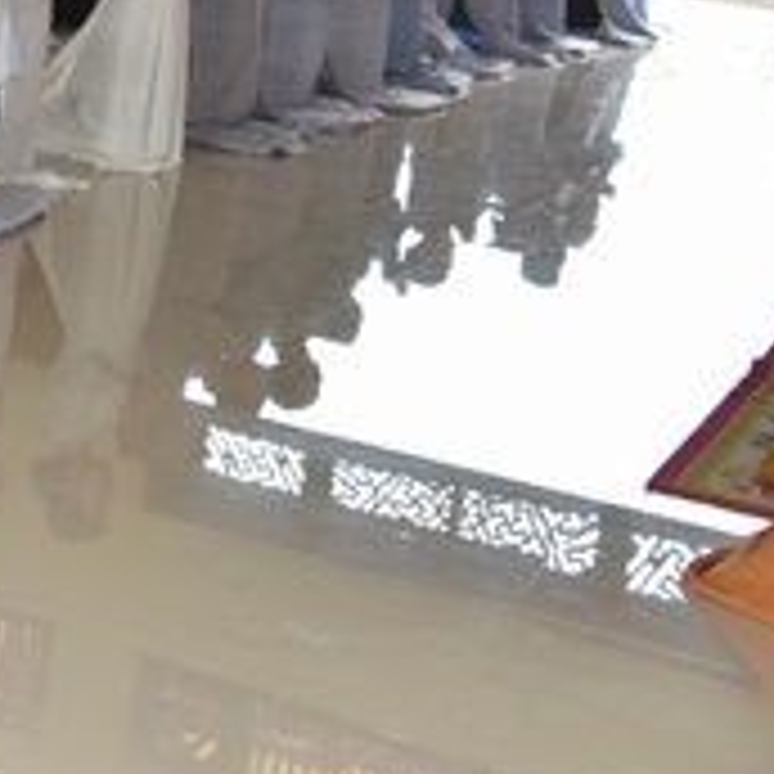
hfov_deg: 14.8
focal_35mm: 103
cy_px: -130
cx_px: -621
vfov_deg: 16.3
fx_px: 2606
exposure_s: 1/80
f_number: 4
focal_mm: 32
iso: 200
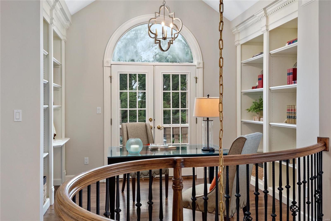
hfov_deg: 53.1
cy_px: 110
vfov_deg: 36.9
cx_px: 166
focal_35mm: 36
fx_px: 331
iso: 400
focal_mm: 18
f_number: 8
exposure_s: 1/60
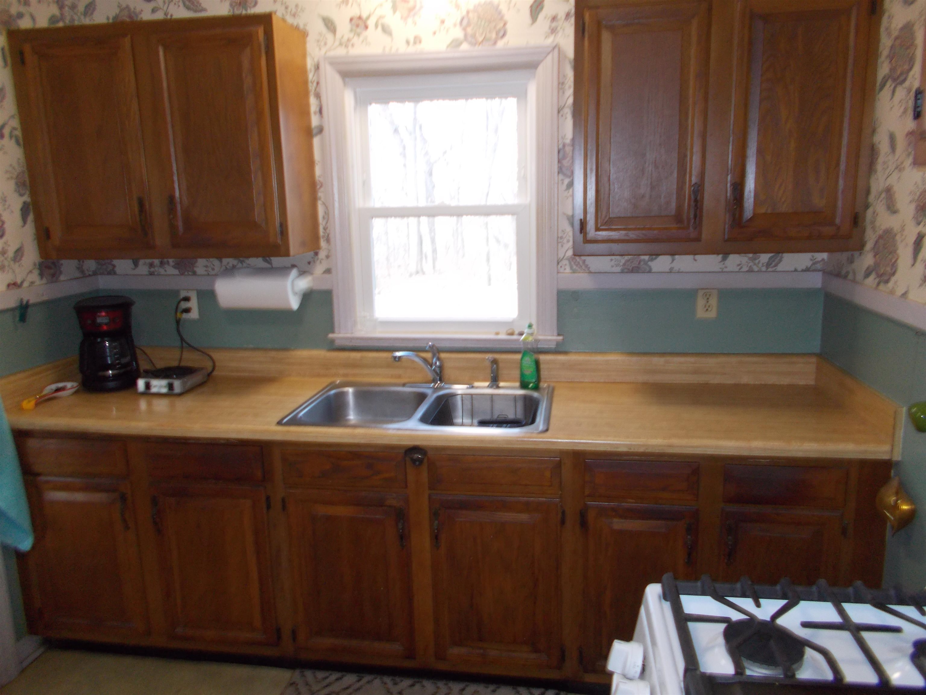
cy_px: 348
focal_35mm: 26
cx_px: 463
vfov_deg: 53.1
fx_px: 696
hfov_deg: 67.3
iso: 200
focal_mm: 4.6
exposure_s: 1/25
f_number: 3.2
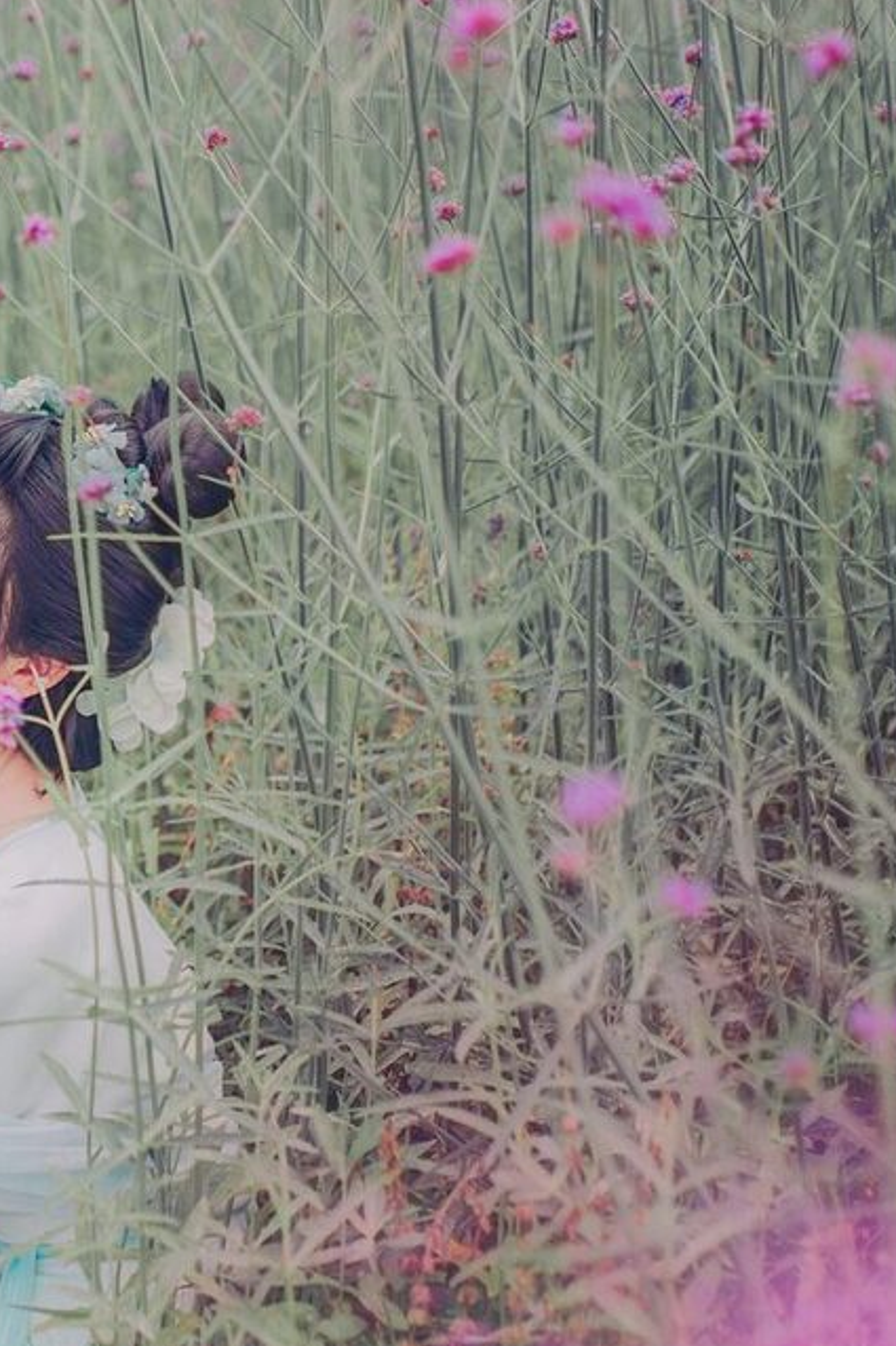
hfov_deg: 15.8
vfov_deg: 24.2
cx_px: -97
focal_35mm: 84
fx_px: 3137
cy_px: 676
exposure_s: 1/2500
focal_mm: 35
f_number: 1.4
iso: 100
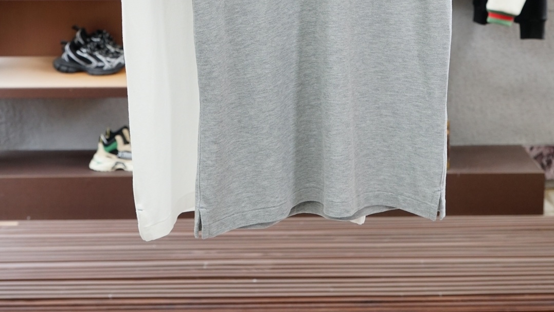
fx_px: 937
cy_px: 26
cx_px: 277
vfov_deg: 18.5
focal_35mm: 64
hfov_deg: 32.9
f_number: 4
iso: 500
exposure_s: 1/250
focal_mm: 27
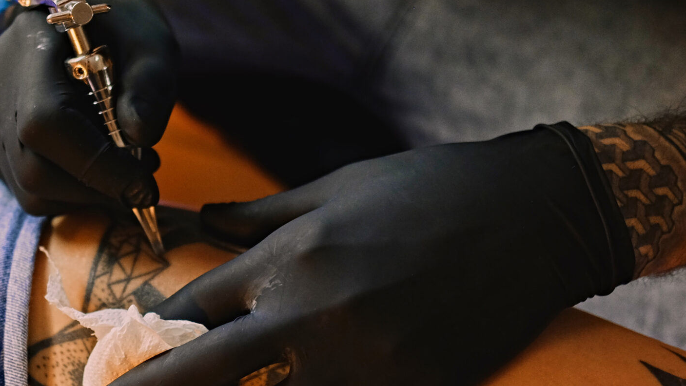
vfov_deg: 12.0
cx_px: 131
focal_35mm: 101
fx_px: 1838
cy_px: 254
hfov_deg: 20.9
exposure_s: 1/180
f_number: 2
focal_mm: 35
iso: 640
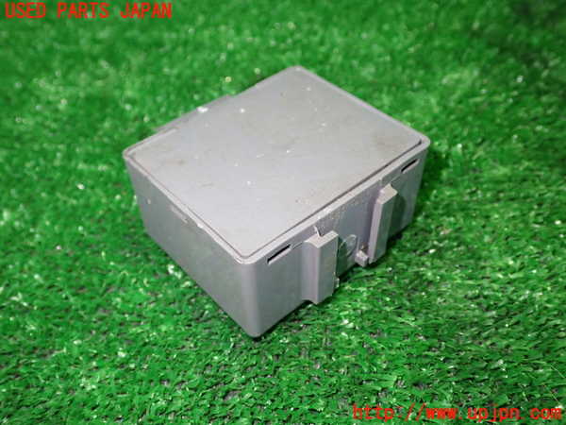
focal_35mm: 36
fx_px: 589
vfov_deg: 39.7
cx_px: 283
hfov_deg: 51.4
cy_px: 212
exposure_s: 1/40
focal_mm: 6.37
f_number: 2.5
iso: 500
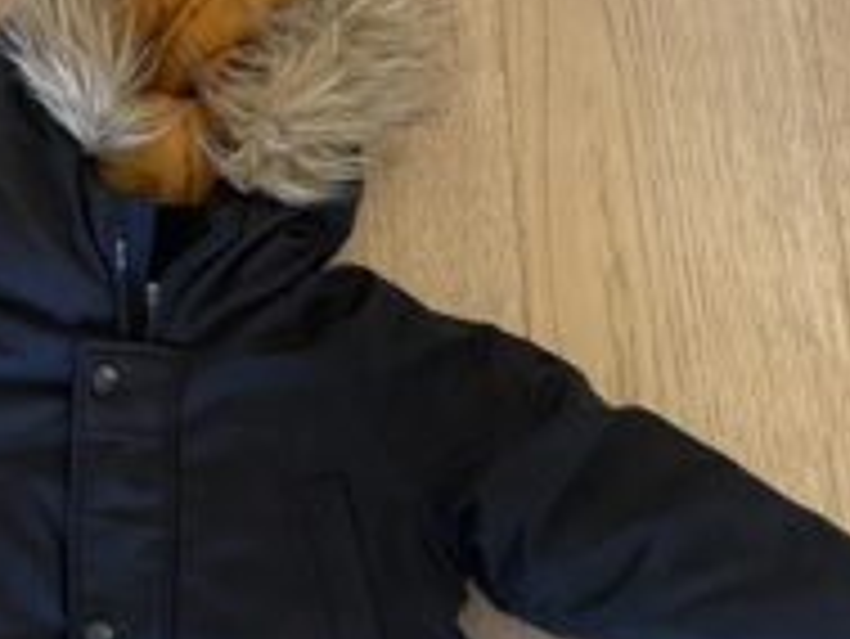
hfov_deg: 33.6
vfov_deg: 25.8
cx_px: 135
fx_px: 1351
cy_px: 567
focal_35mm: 55
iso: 250
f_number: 1.8
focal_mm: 4.25
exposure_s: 1/50
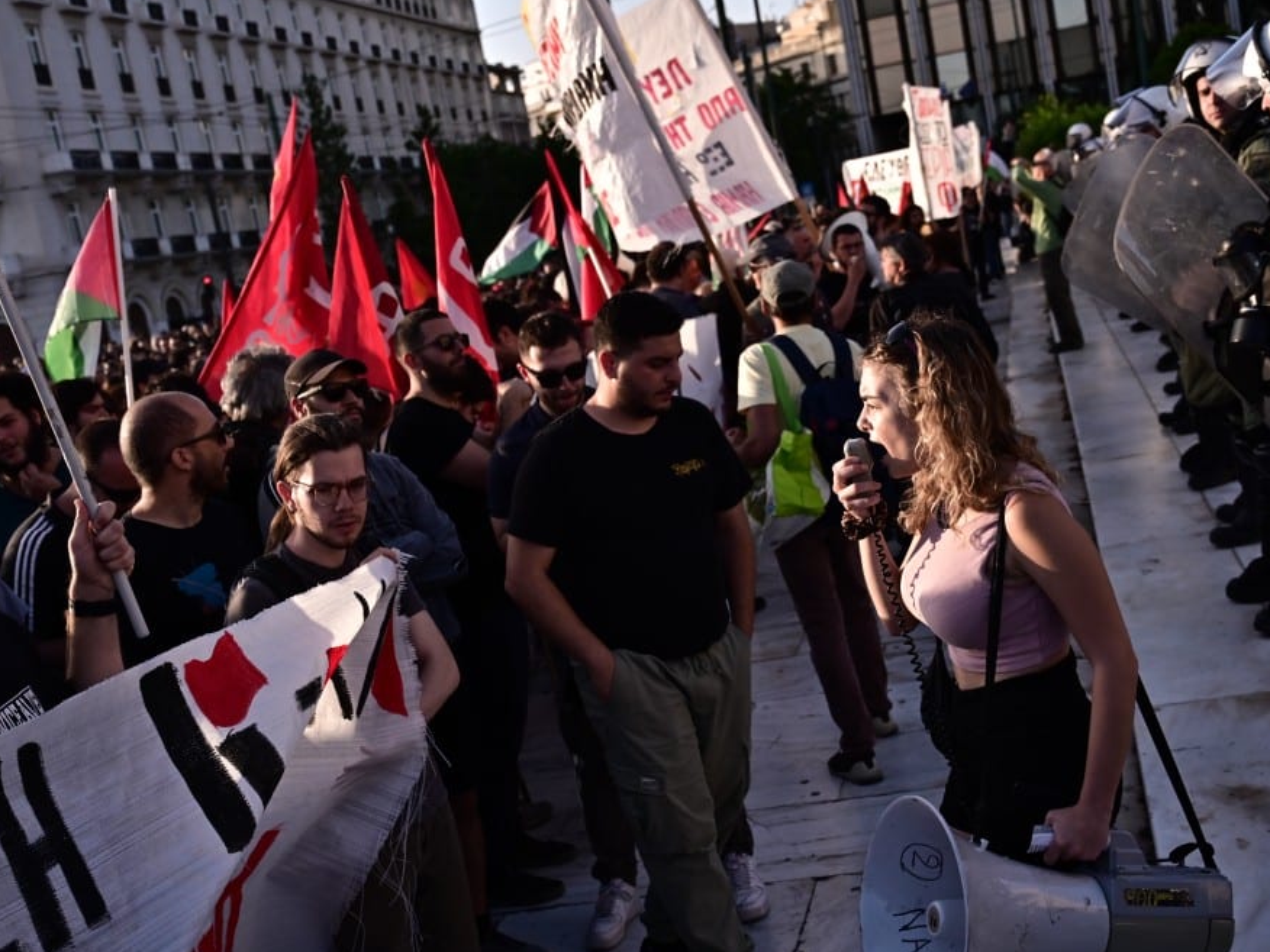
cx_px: 696
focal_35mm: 45
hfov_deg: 42.0
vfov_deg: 32.2
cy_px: 479
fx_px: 1651
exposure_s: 1/1250
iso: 500
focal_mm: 41
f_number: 5
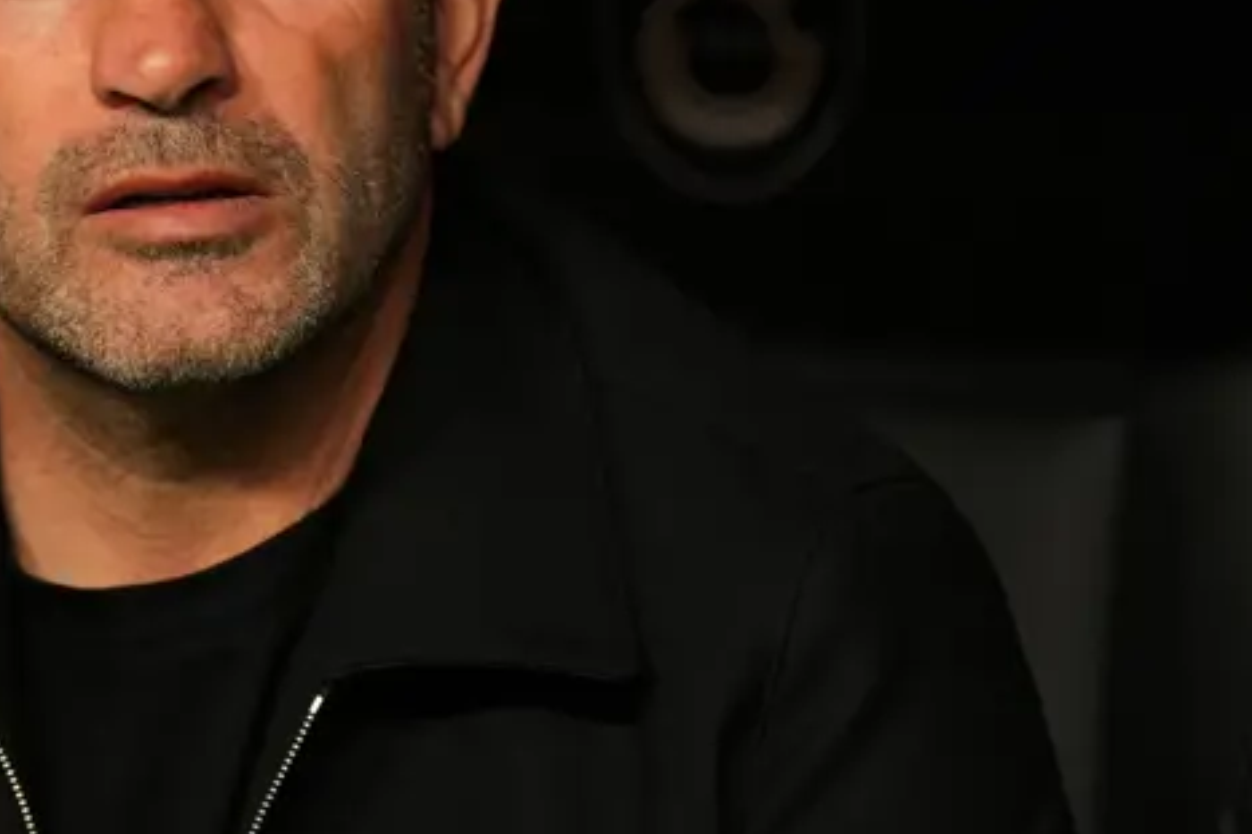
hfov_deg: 8.2
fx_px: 8656
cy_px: 43
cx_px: 75
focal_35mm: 249
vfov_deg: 5.5
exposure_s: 1/320
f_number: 2.8
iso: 1000
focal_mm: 125
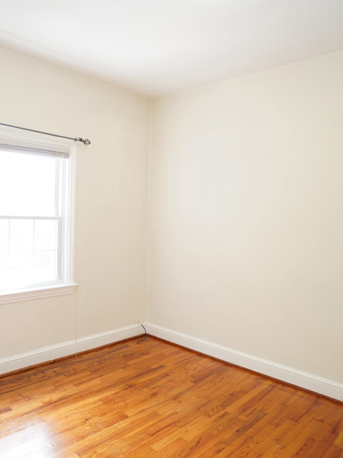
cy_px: 228
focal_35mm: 35
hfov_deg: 40.5
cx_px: 136
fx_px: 462
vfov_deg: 52.6
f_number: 2.8
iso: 100
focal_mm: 16
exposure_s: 1/20
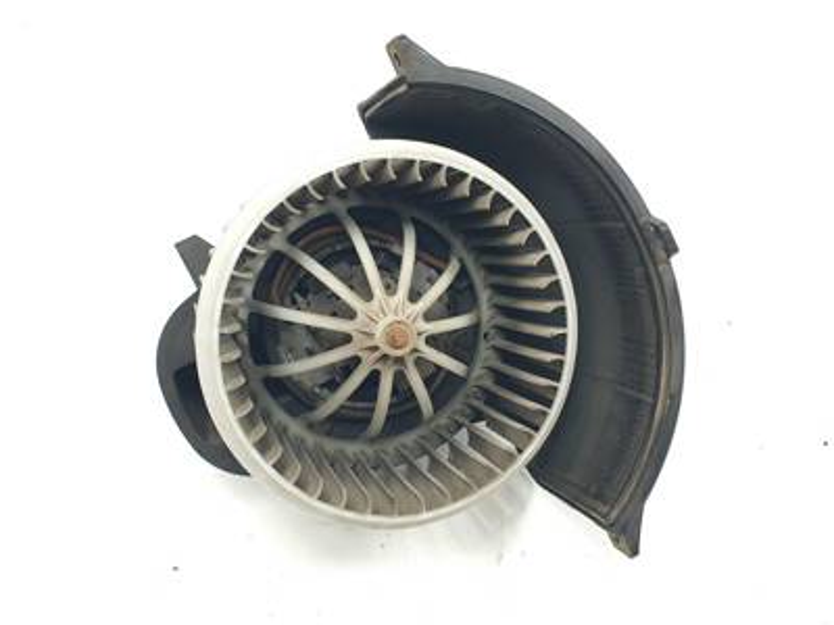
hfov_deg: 67.3
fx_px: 626
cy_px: 312
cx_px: 417
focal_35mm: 26
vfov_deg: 53.1
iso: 50
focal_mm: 4.3
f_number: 2.4
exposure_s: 1/114
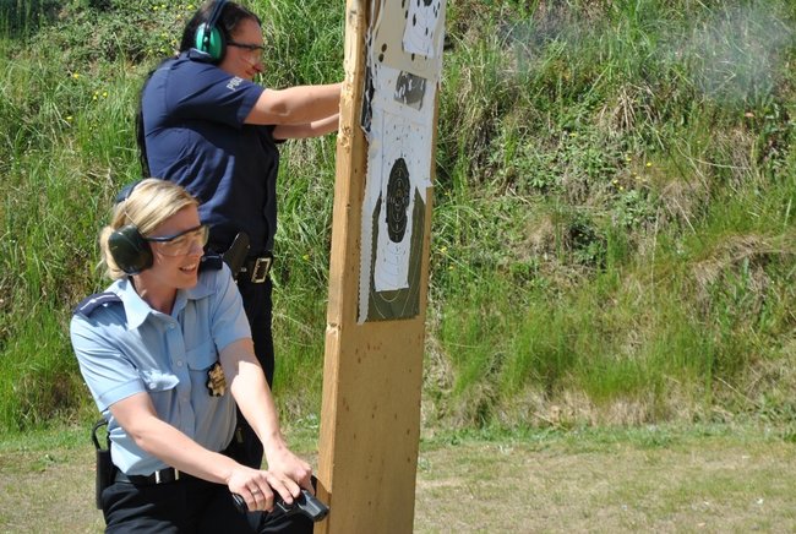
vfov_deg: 16.6
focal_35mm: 82
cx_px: 398
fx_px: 1827
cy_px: 267
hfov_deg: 24.6
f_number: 8
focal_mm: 55
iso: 100
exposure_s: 1/250
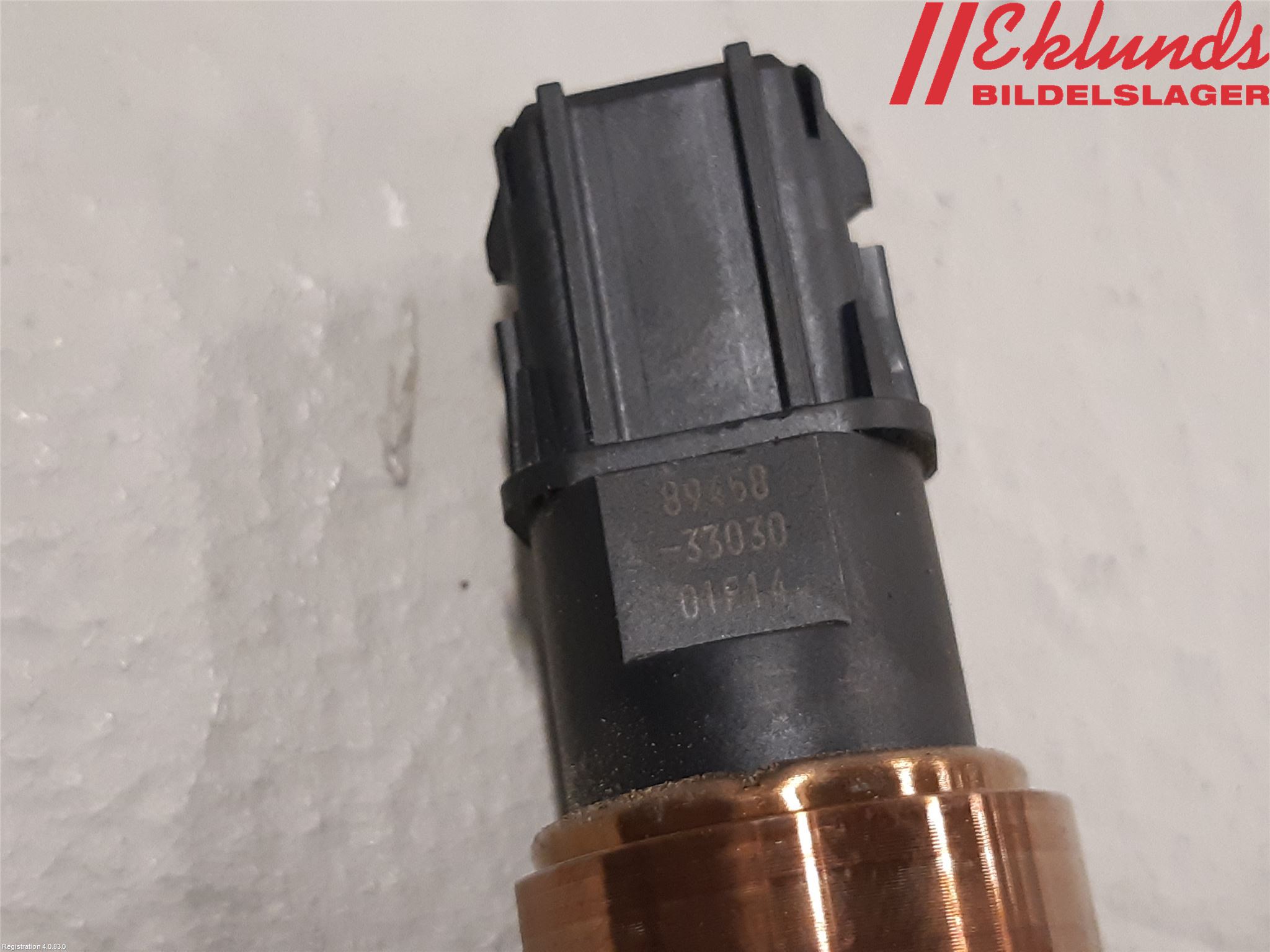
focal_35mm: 26
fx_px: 954
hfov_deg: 67.3
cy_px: 476
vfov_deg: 53.1
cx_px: 635
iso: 200
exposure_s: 1/50
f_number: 1.7
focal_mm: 3.93
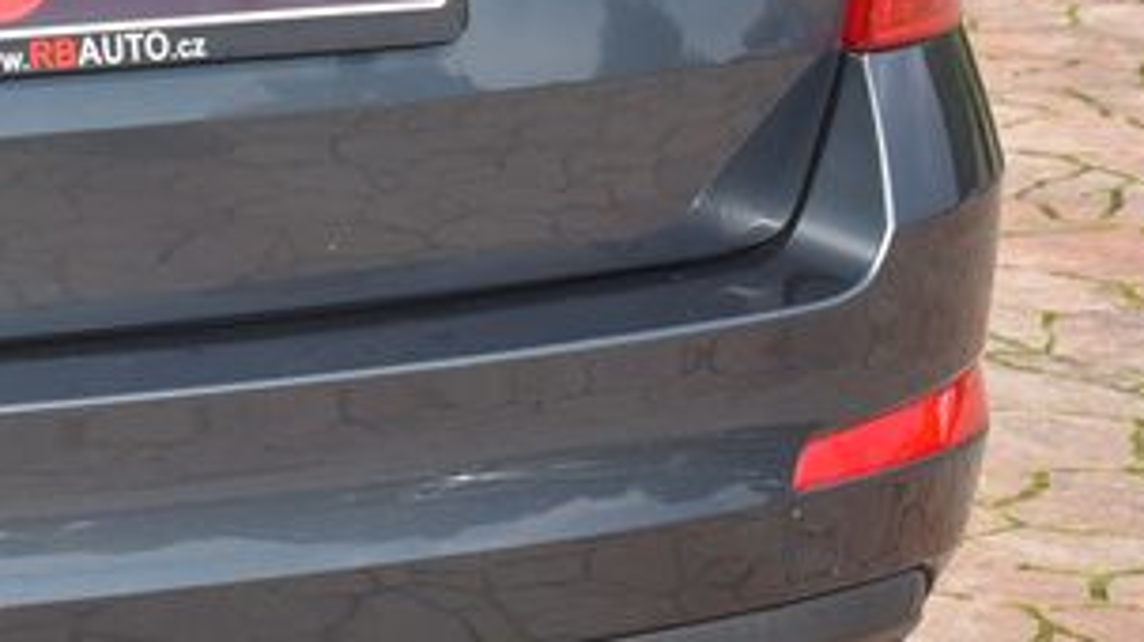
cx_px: -732
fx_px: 5912
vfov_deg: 6.2
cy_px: -91
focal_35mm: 195
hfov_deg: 10.5
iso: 500
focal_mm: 55
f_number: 10
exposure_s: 1/400
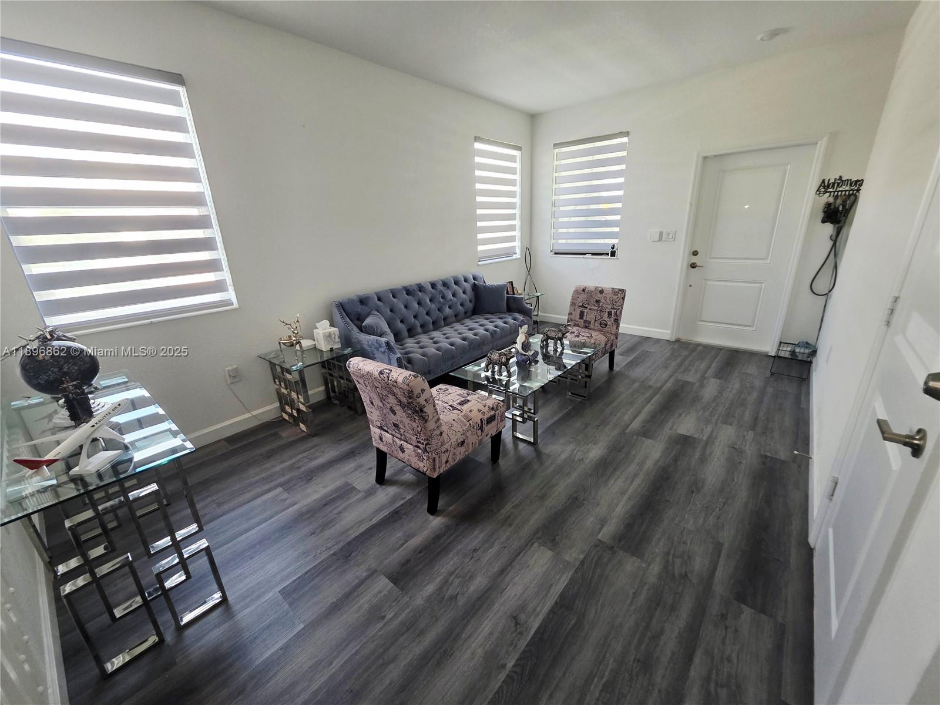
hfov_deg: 106.2
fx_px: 353
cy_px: 352
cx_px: 470
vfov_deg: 89.9
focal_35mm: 13
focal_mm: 2.2
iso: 160
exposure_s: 1/60.2
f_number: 1.9
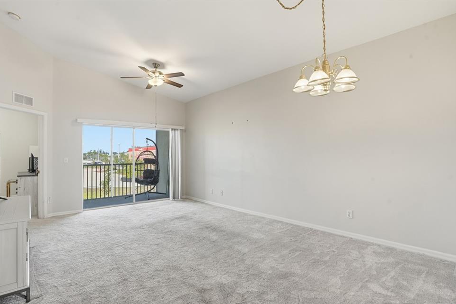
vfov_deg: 70.3
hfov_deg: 93.3
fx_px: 215
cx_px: 231
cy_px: 160
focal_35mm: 17
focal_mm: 16
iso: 400
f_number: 9
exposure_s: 1/50
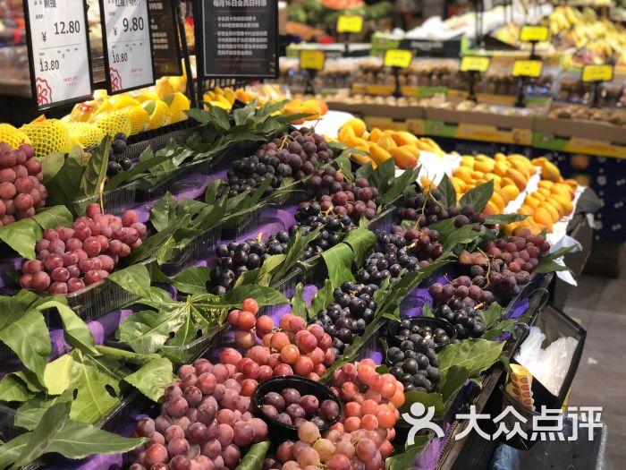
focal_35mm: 52
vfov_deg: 28.0
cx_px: 313
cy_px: 235
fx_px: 940
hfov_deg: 36.8
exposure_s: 1/33
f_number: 2.4
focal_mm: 6
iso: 125
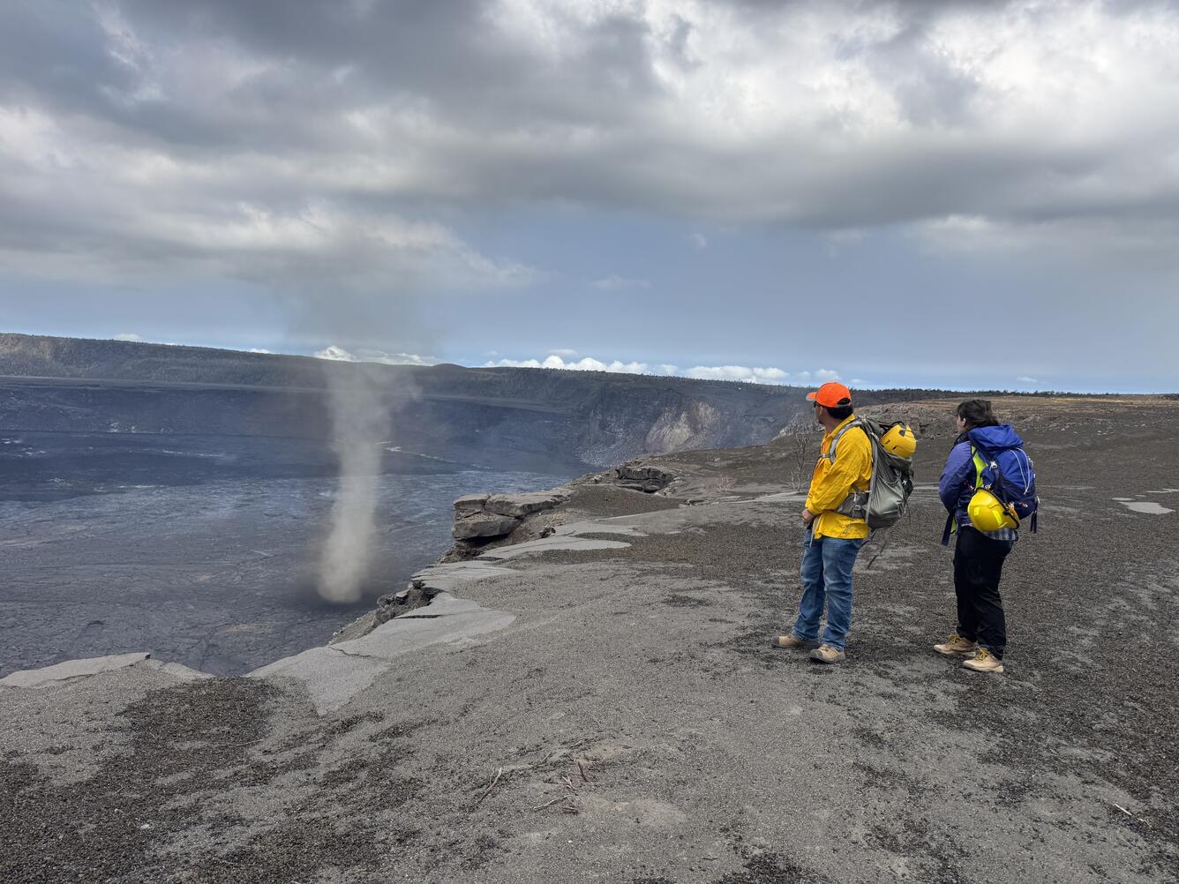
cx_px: 590
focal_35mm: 24
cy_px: 442
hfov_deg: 71.6
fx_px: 817
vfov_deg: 56.8
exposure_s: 1/4049
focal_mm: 6.76
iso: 80
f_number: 1.78
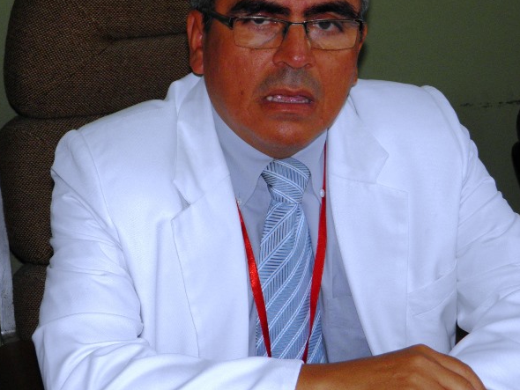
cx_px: 255
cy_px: 148
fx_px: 1262
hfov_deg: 23.3
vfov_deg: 17.6
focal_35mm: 84
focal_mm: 11.2
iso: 100
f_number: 3.8
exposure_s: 1/80
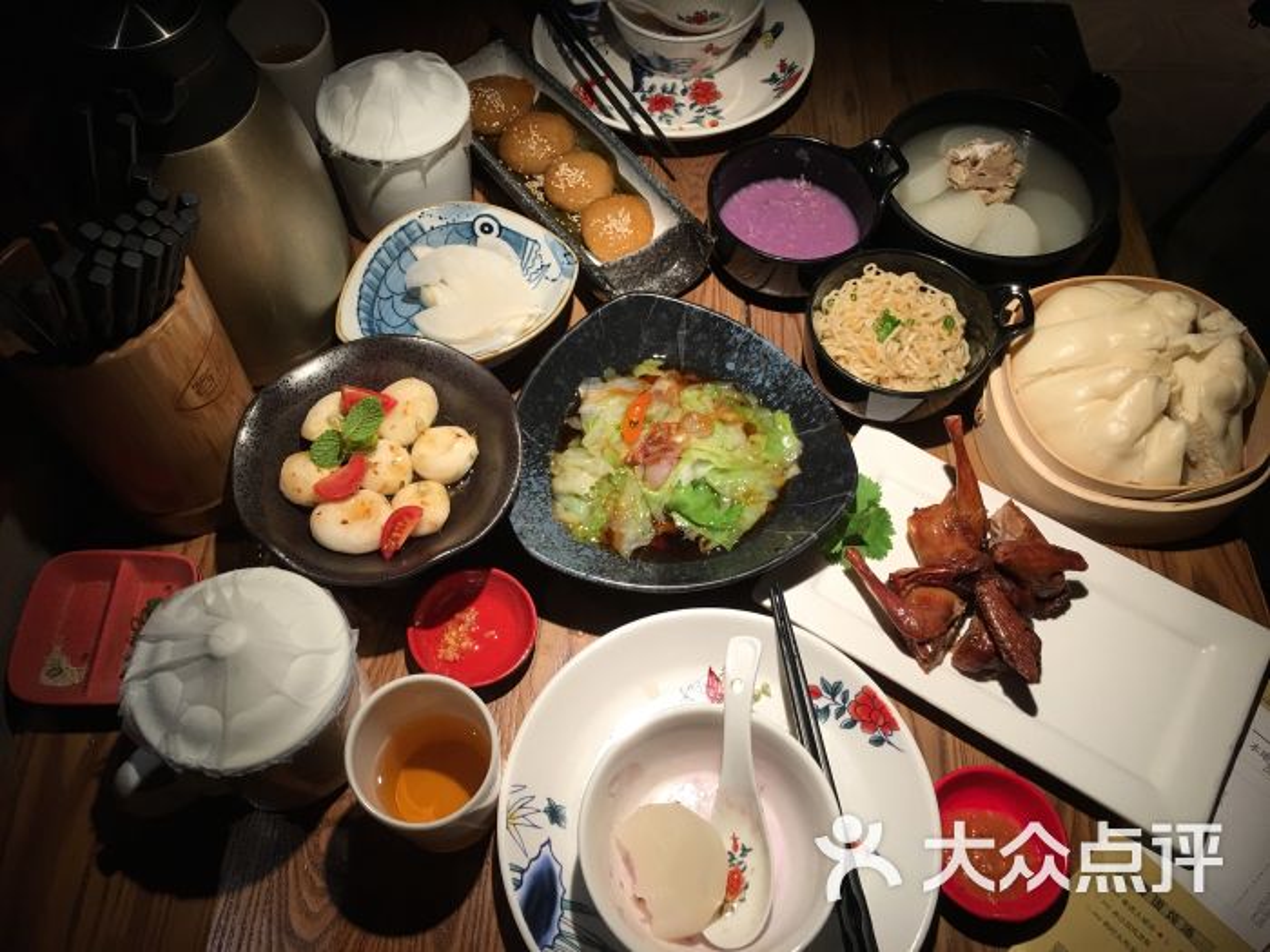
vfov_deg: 48.2
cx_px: 635
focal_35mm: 29
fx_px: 1064
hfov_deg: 61.7
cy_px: 476
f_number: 2.2
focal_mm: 4.15
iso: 40
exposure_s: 1/33
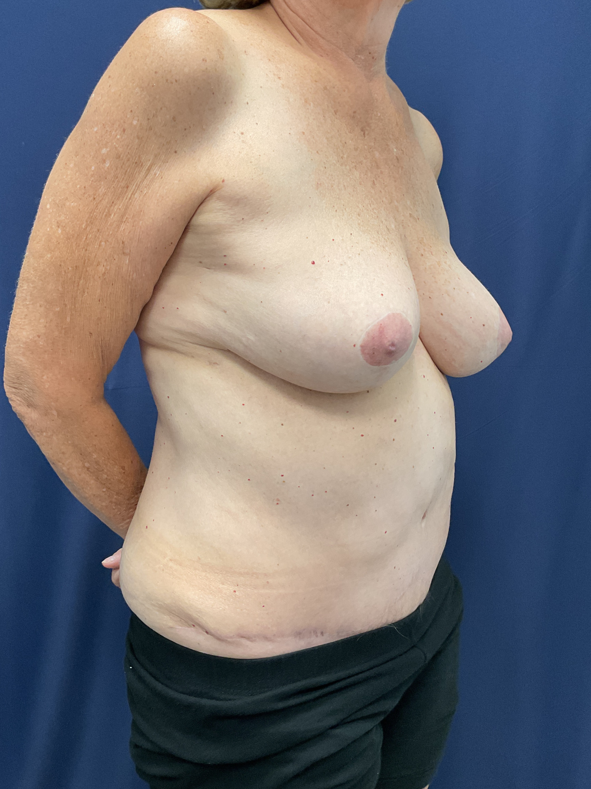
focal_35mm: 29
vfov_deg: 61.7
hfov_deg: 48.2
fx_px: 660
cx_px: 296
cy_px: 394
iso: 64
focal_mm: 3
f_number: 1.8
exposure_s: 1/60
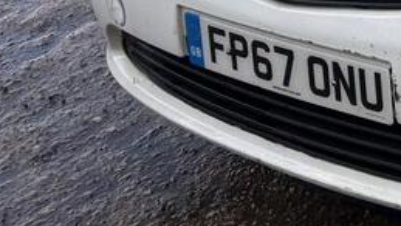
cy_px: -248
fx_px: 1043
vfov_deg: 11.1
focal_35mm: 98
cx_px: 647
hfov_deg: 18.5
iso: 50
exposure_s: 1/680
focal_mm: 5.96
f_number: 1.6
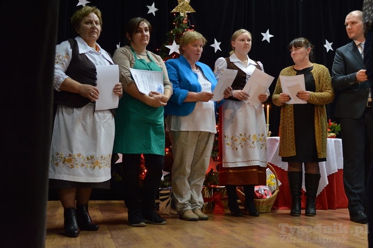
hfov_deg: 46.4
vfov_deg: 31.8
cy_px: 124
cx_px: 186
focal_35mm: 42
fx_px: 435
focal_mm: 28
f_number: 3.2
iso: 400
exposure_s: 1/50
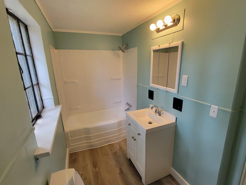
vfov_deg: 78.1
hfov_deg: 94.4
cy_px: 95
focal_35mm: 16
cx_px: 128
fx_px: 114
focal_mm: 2.2
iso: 125
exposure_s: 1/60
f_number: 2.2
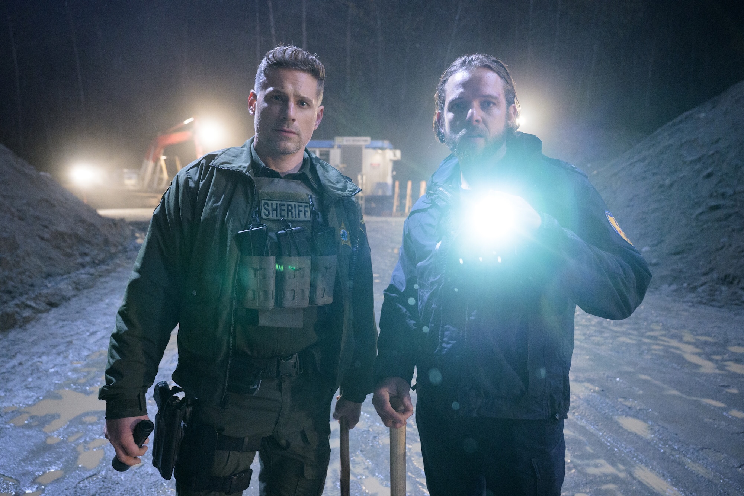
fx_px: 548
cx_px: 372
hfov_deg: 68.4
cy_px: 248
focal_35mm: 26
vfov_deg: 48.7
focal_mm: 26.5
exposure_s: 1/200
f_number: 3.5
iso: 5000
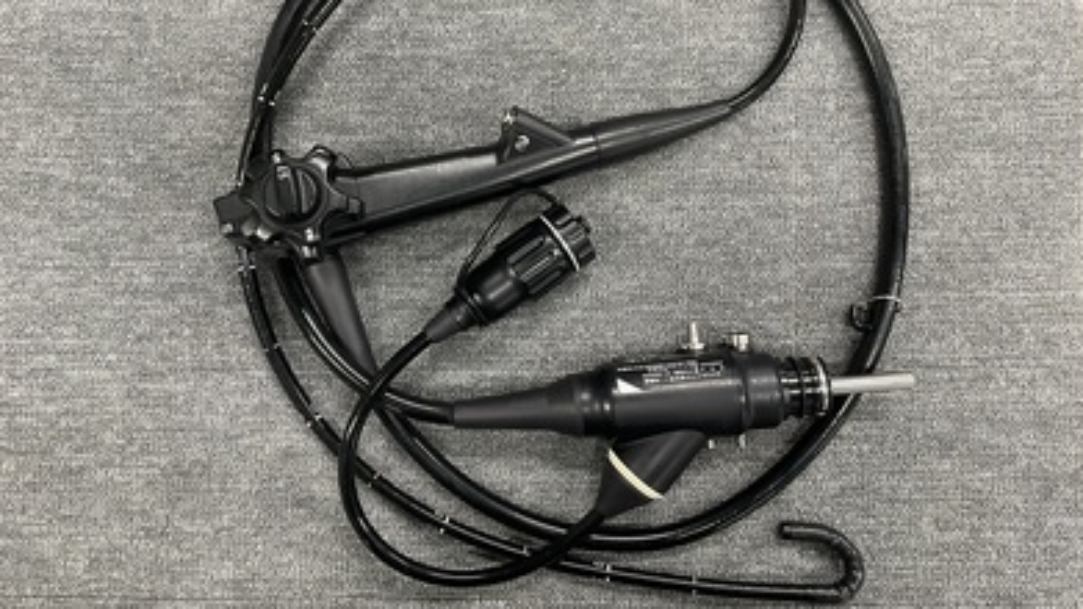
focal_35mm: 29
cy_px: 238
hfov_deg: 66.1
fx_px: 833
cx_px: 532
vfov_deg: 40.0
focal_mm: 4.2
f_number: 1.6
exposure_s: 1/60
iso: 200
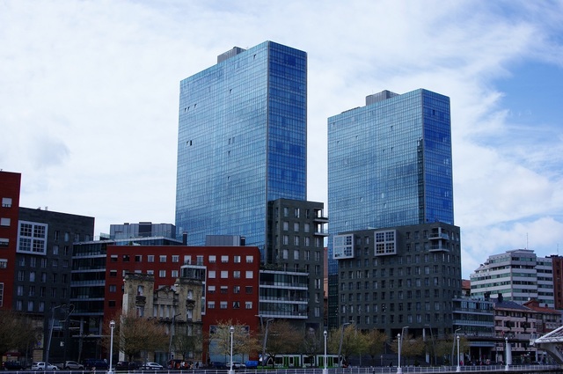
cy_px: 187
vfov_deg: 26.4
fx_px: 797
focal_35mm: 51
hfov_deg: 38.9
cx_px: 282
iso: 200
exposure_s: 1/400
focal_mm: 34
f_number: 8
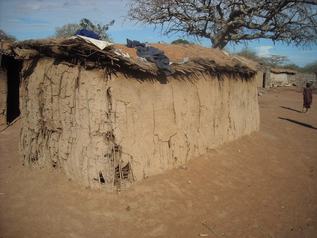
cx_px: 158
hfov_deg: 52.6
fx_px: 321
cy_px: 119
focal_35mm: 35
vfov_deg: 40.7
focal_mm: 5.7
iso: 64
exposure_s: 1/521
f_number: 5.6
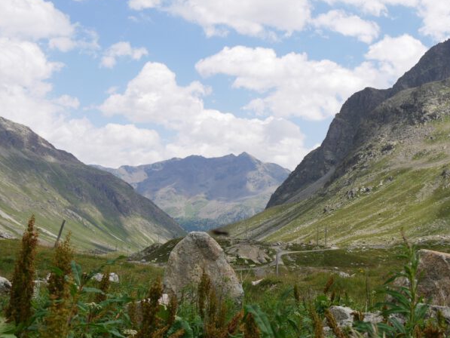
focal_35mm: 54
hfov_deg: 35.3
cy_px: 188
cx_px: 288
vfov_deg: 27.0
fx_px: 702
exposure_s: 1/400
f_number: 8
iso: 200
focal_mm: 21
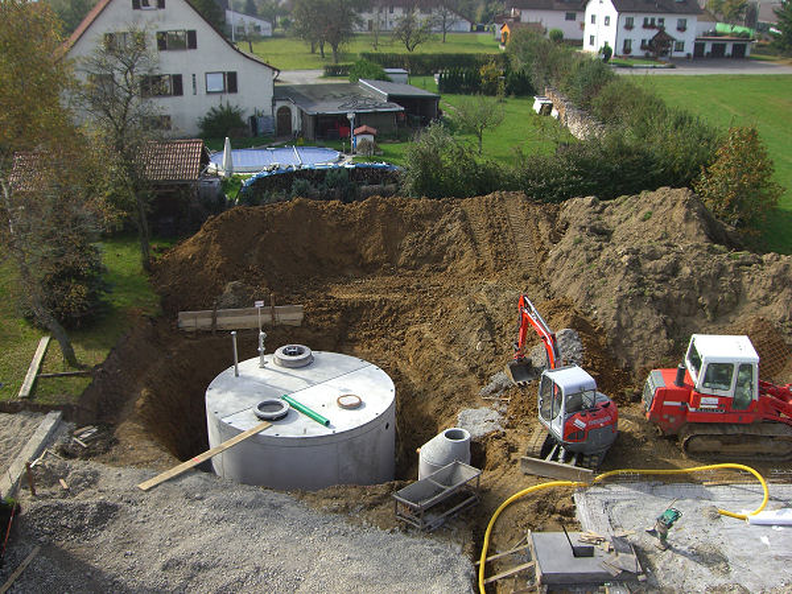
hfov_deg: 49.0
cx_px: 396
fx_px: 869
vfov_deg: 37.7
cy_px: 297
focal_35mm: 38
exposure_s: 1/250
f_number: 4.3
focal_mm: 6.2
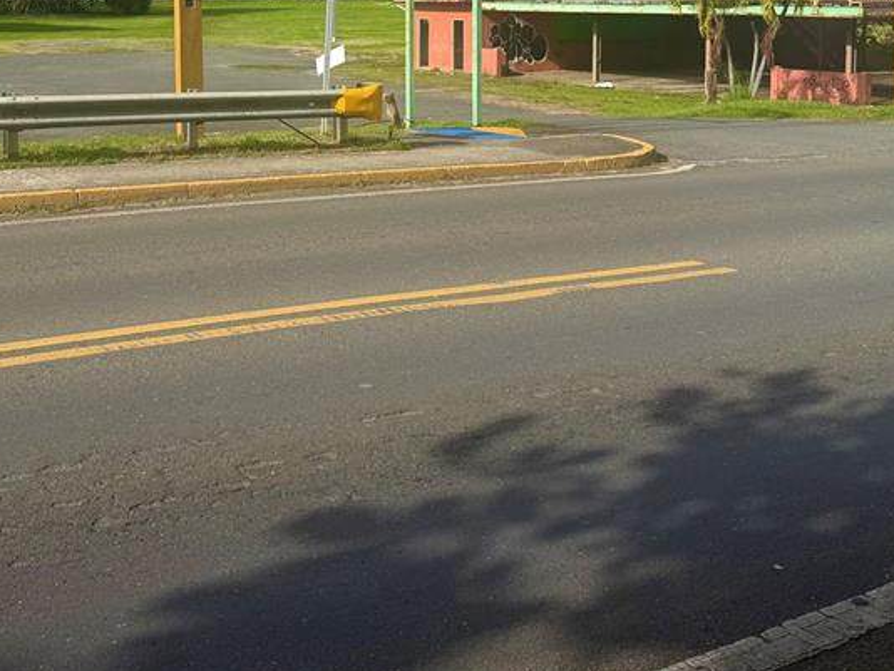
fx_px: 1189
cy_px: 50
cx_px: 295
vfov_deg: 30.0
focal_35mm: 46
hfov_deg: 40.7
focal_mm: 6.76
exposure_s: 1/5319
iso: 80
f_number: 1.78
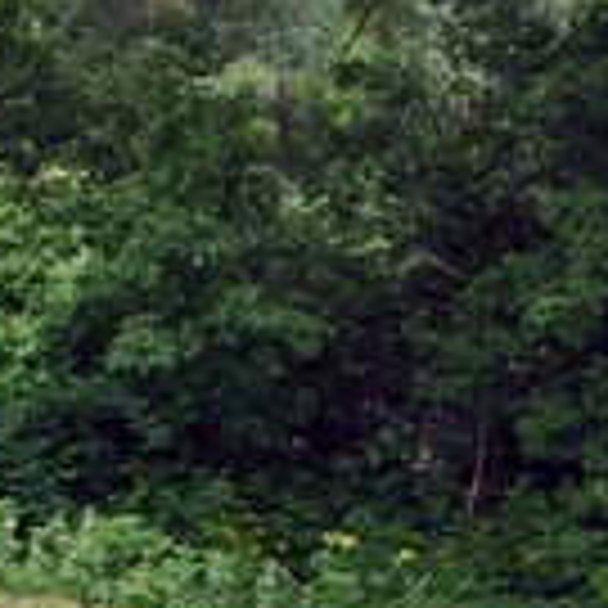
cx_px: -838
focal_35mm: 110
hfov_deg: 12.5
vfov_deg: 15.8
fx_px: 2186
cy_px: 459
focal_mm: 18
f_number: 22
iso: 800
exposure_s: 1/200
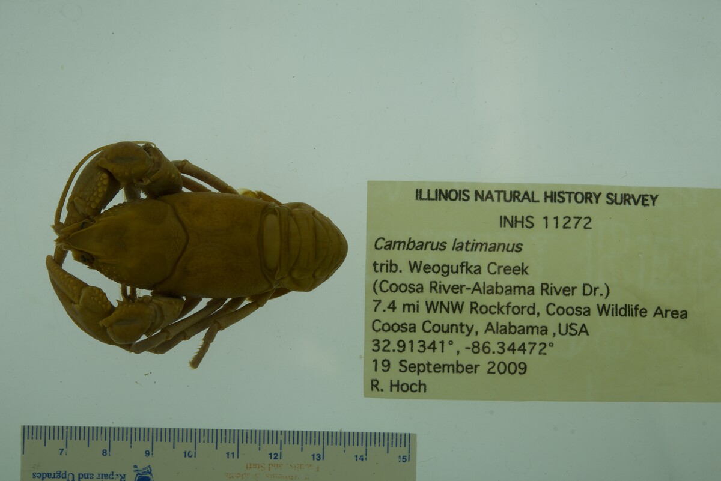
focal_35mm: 60
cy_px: 240
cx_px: 360
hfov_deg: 33.4
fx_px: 1202
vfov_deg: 22.6
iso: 100
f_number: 10
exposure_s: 1/125
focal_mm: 60
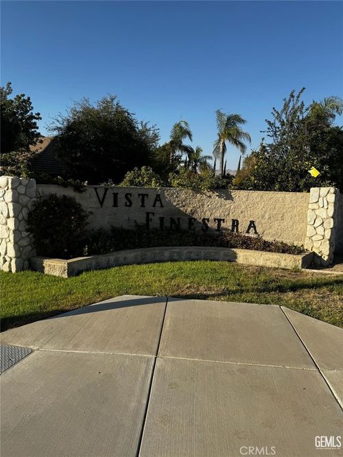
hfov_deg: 56.8
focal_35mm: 24
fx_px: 317
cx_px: 172
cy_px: 228
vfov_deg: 71.6
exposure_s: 1/3802
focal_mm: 6.76
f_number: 1.78
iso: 80
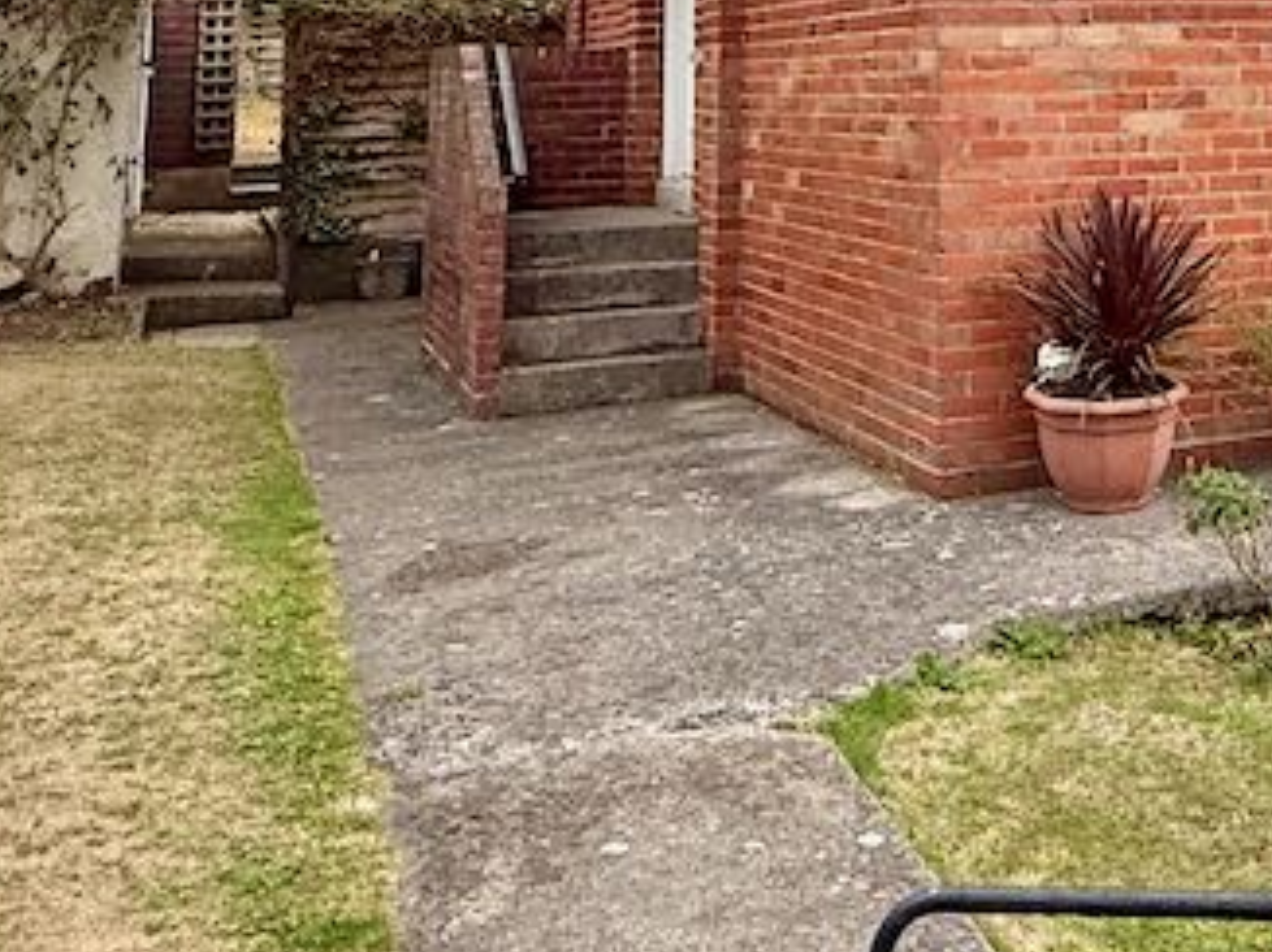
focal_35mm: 55
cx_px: 1256
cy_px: -234
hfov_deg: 32.3
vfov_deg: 23.8
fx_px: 2020
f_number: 2.2
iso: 64
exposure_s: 1/395
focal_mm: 2.22
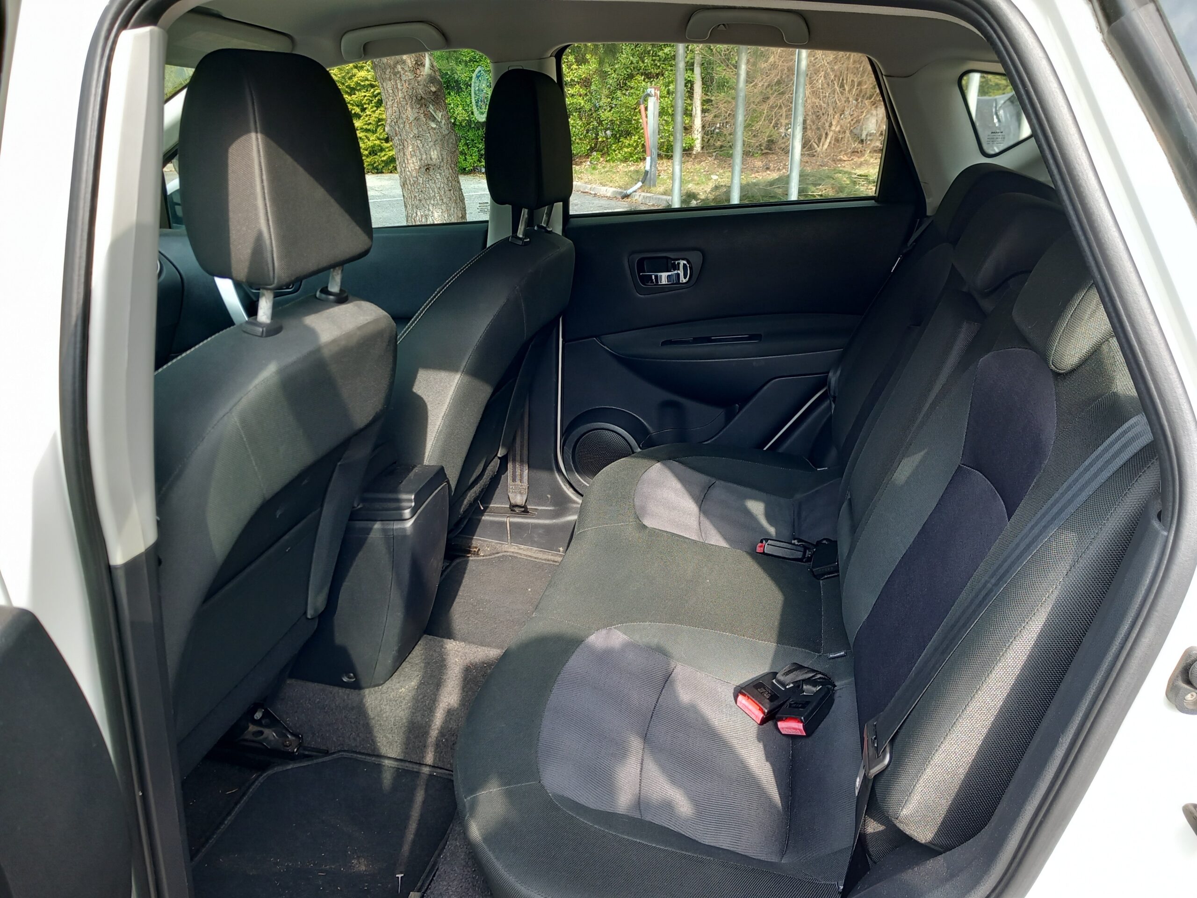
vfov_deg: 51.4
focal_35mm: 27
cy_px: 449
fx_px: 934
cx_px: 598
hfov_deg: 65.3
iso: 32
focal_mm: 4
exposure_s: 1/50
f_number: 1.8
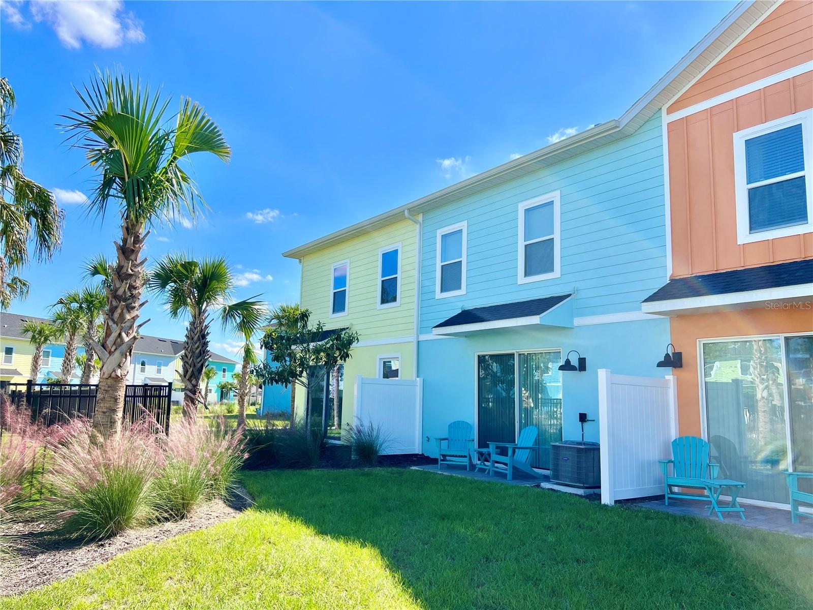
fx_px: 611
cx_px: 406
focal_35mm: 26
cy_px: 305
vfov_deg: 53.1
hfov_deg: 67.3
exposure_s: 1/3571
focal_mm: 5.7
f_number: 1.5
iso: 50
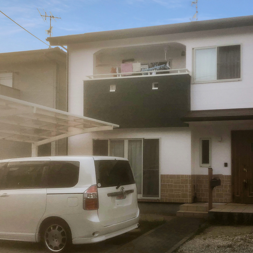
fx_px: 281
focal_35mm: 34
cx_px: 153
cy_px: 127
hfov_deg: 48.1
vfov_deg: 48.5
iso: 20
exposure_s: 1/470
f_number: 1.8
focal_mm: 3.99
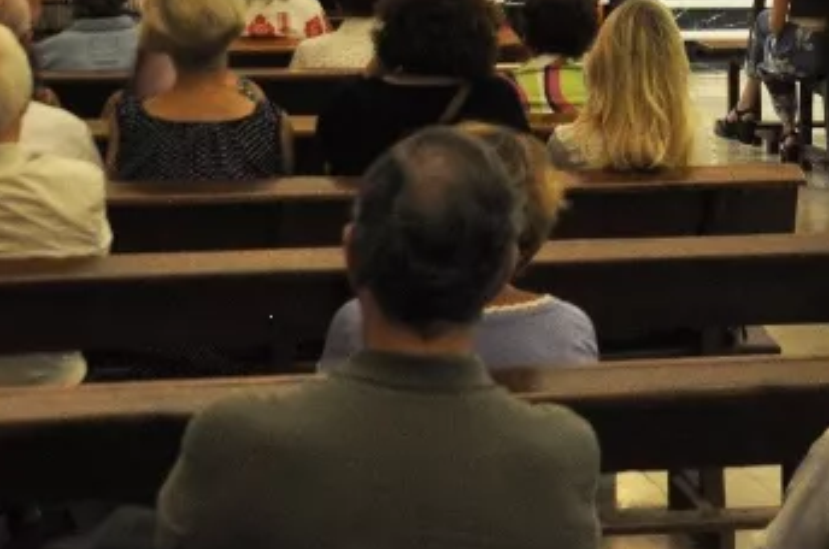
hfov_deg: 14.3
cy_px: -157
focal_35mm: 143
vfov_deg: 9.4
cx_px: 554
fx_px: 3287
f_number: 4.2
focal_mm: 32
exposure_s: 1/8
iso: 1100
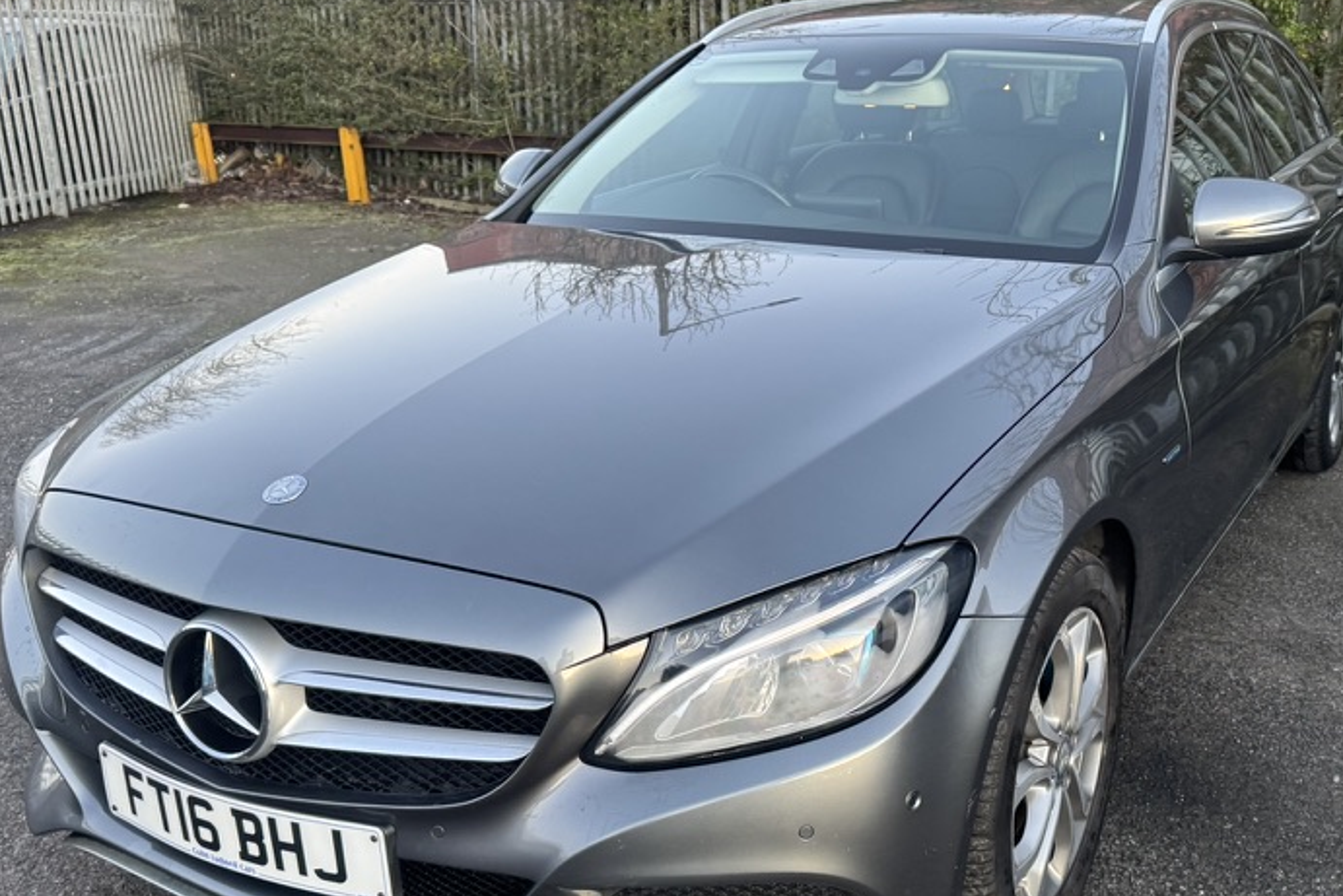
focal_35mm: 37
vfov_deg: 35.9
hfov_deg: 51.2
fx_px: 1381
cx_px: 855
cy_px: 529
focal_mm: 6.76
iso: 200
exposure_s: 1/121
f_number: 1.78
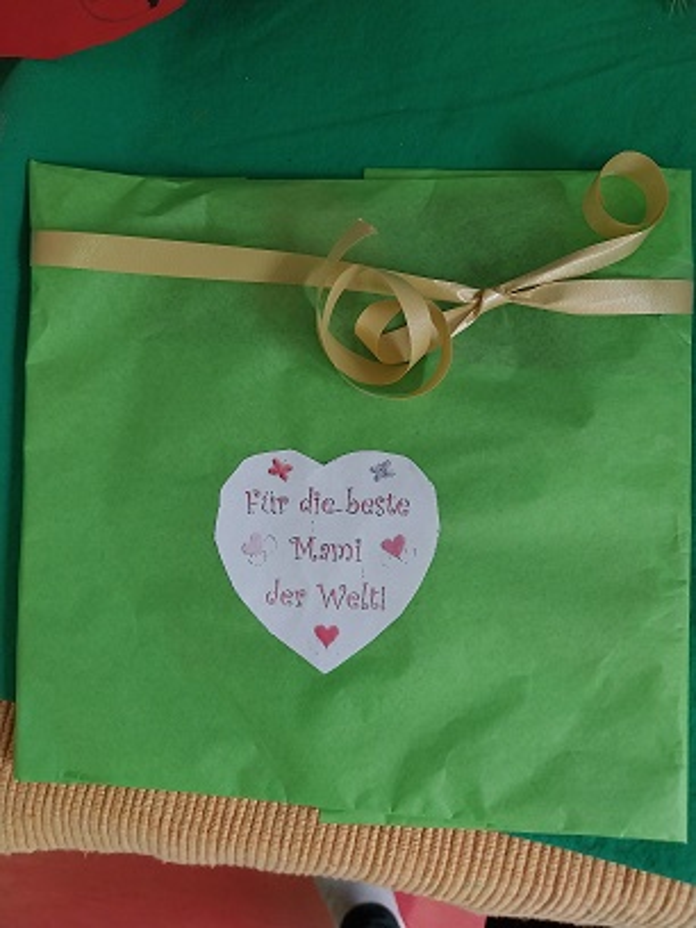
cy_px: 464
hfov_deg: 53.1
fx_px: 697
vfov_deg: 67.3
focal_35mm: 26
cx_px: 348
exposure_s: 1/50
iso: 200
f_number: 1.8
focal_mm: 4
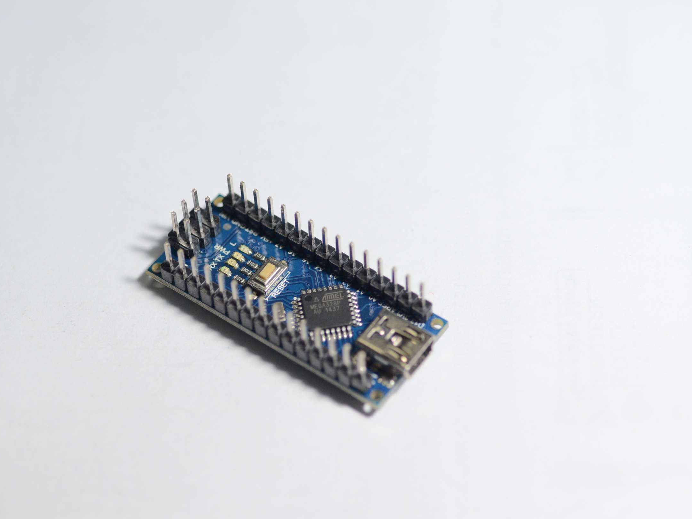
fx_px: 1959
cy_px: 260
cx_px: 343
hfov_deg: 20.0
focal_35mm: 98
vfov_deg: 15.1
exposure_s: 1/250
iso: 800
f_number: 4
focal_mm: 60
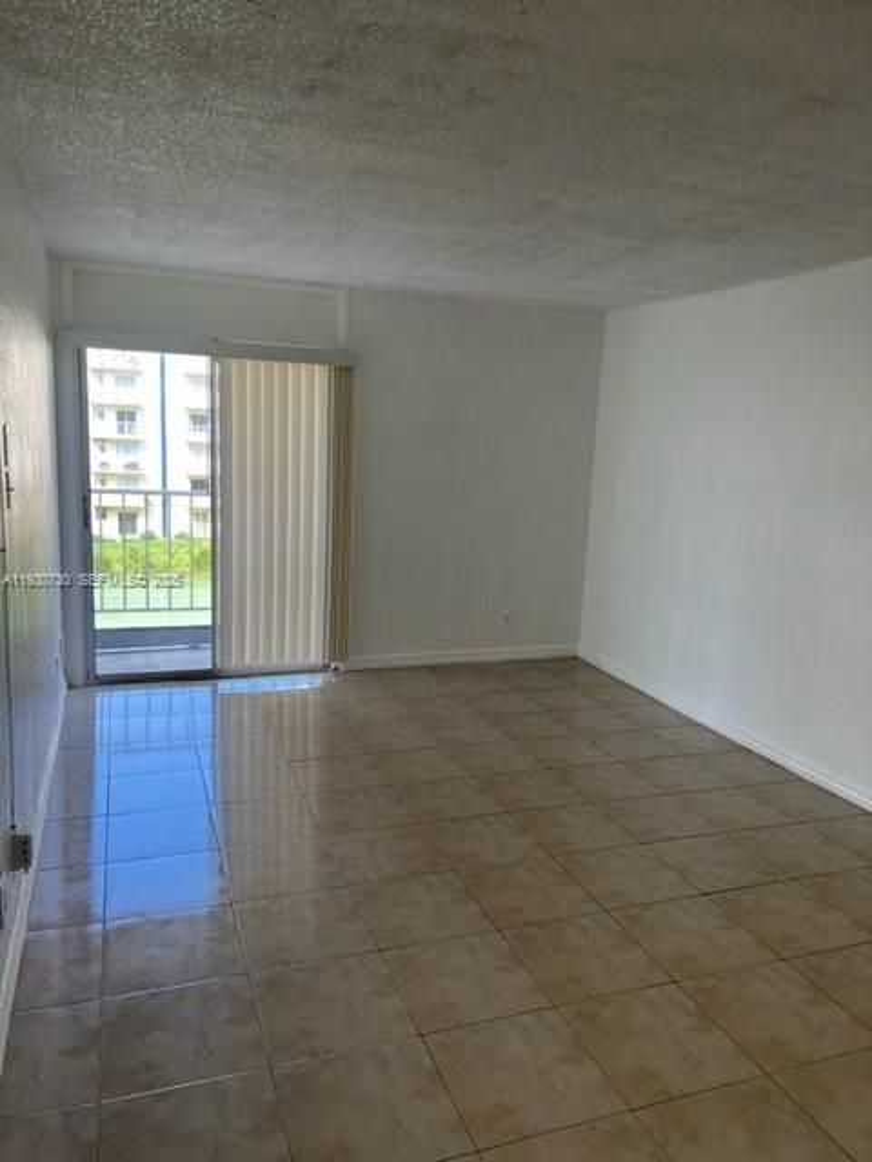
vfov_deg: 67.3
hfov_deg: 53.1
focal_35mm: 26
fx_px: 873
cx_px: 436
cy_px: 581
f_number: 1.5
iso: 50
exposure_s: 1/162
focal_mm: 5.7
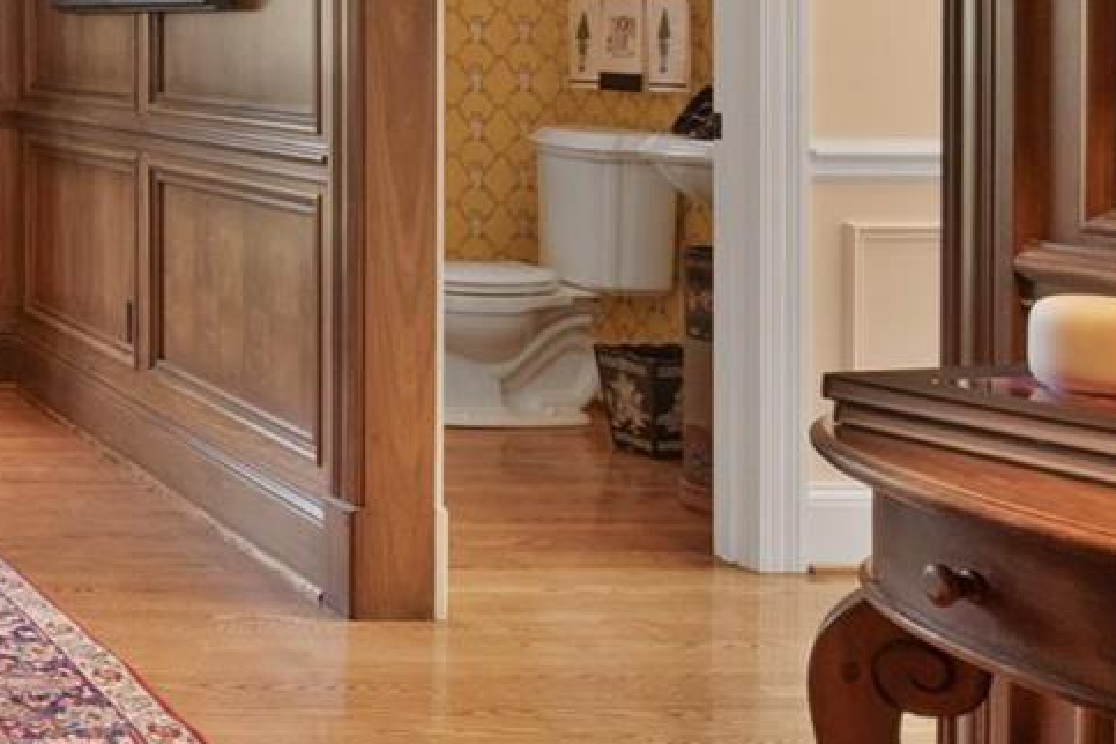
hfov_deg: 27.9
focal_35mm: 53
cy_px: 67
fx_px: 1643
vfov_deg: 24.7
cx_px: -478
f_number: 10
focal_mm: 8
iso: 400
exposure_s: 1/1.25
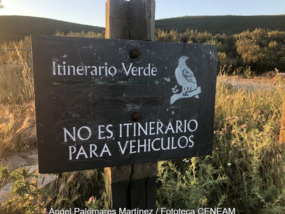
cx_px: 142
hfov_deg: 63.4
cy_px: 107
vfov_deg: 49.7
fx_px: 231
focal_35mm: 28
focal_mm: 4
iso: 40
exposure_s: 1/120
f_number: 1.8
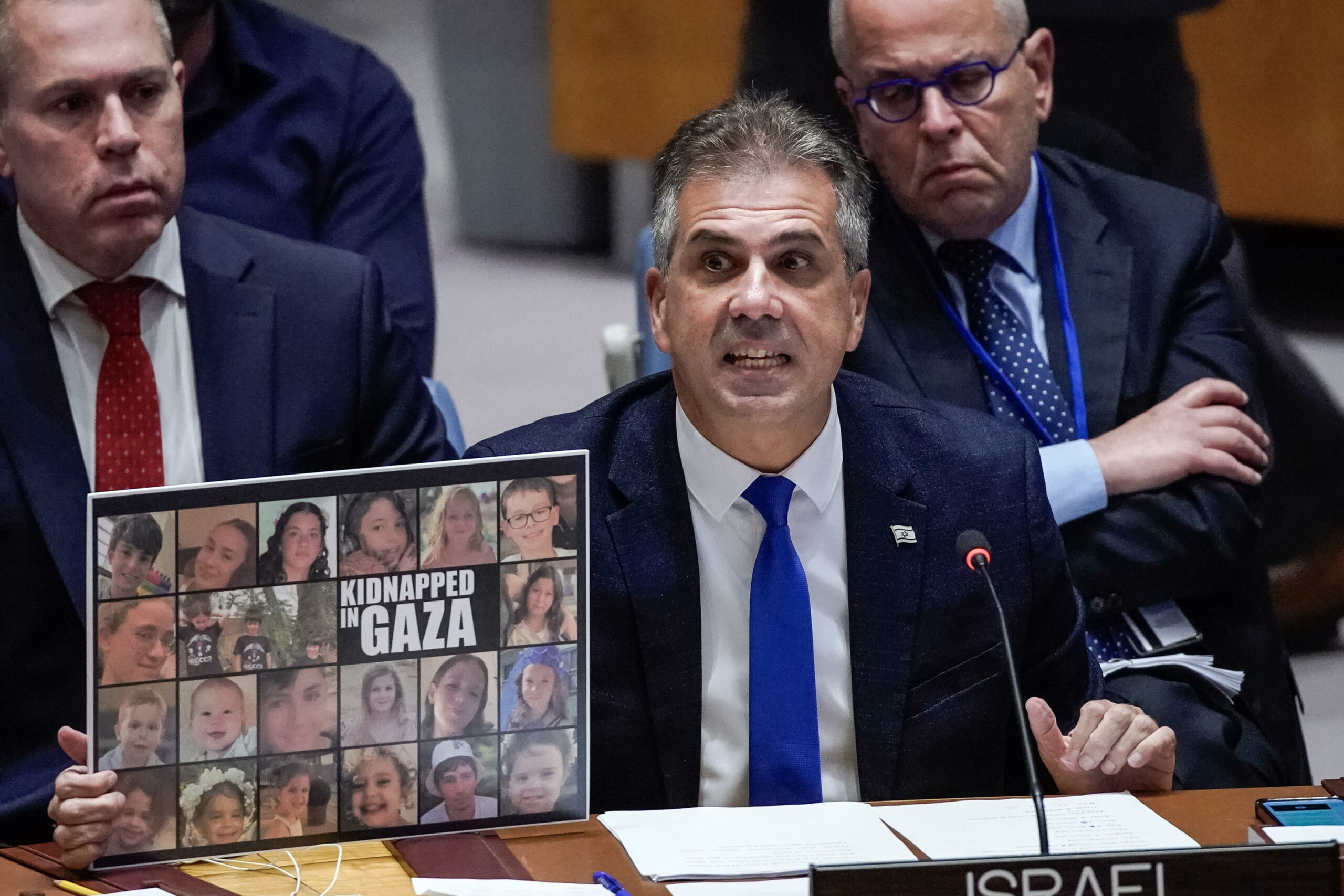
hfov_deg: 3.4
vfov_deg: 2.3
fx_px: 22400
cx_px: 672
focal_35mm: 600
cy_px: 448
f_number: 5.6
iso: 6400
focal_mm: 400
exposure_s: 1/200
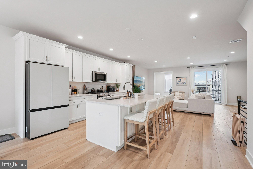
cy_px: 84
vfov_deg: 73.7
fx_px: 112
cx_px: 126
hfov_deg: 96.7
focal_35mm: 16
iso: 400
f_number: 8
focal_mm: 16
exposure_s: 1/13
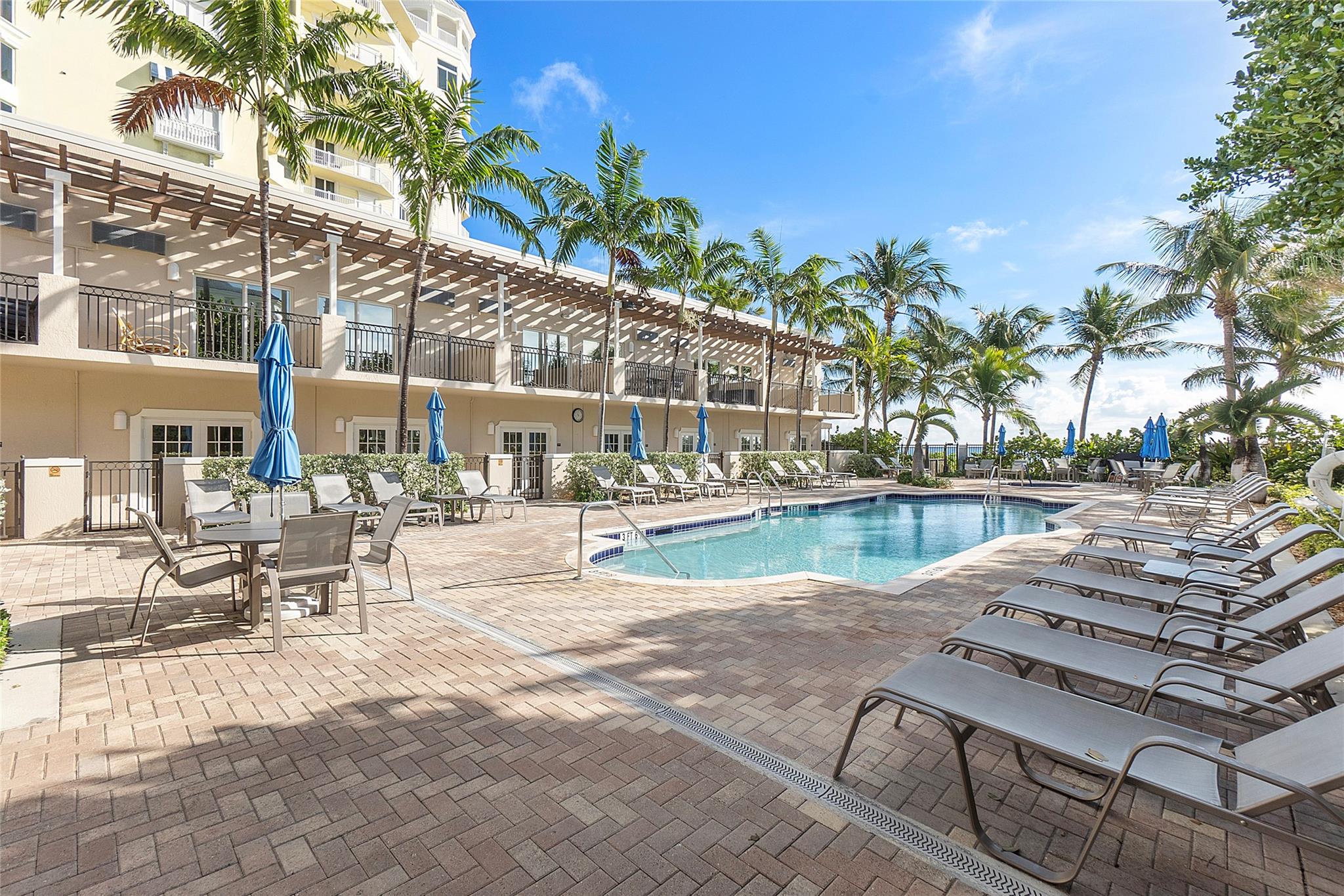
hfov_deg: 100.4
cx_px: 672
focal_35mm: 15
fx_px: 560
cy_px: 448
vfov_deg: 77.3
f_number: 11
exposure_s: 1/320
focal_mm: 10
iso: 200
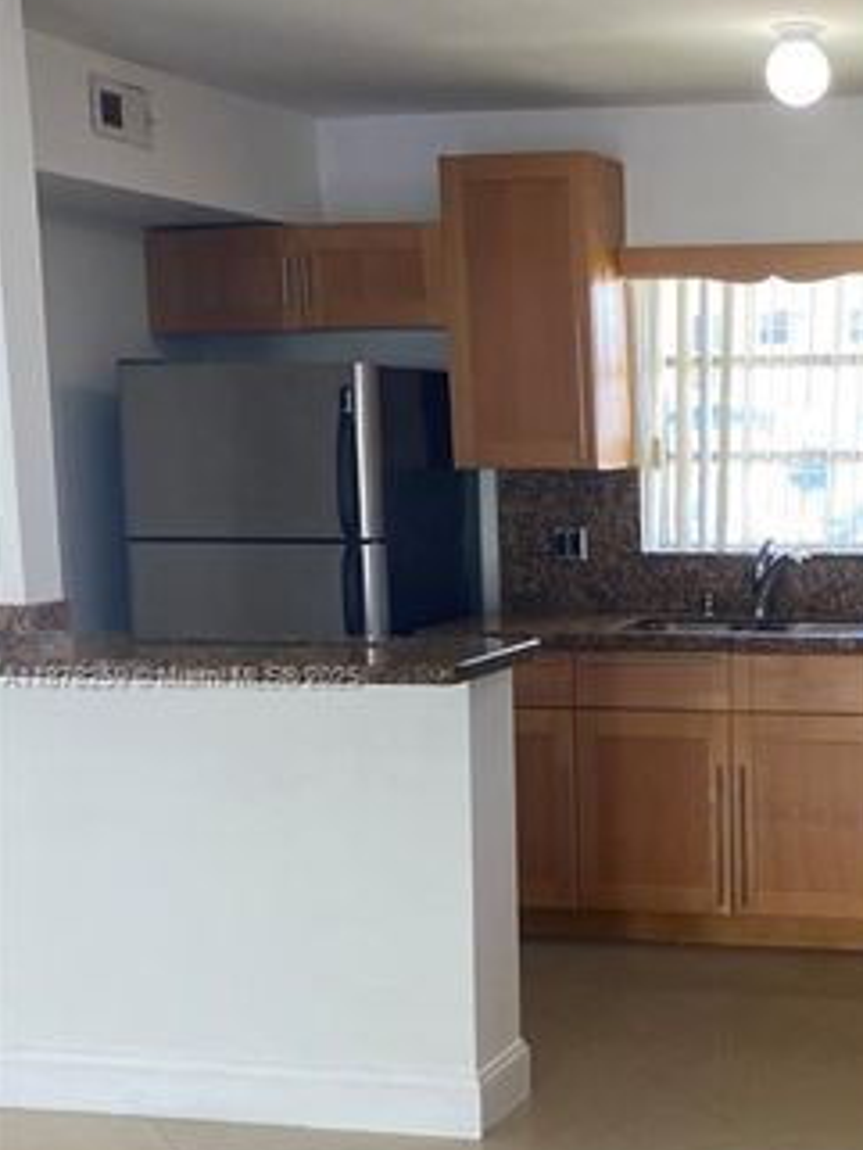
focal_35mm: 54
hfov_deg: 25.5
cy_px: 679
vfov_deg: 35.4
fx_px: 1794
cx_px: 892
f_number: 1.8
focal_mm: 4.25
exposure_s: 1/120
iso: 100
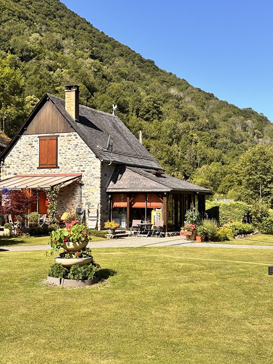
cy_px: 182
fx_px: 547
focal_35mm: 52
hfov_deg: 28.0
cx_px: 136
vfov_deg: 36.8
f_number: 1.6
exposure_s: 1/1724
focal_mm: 5.96
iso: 40
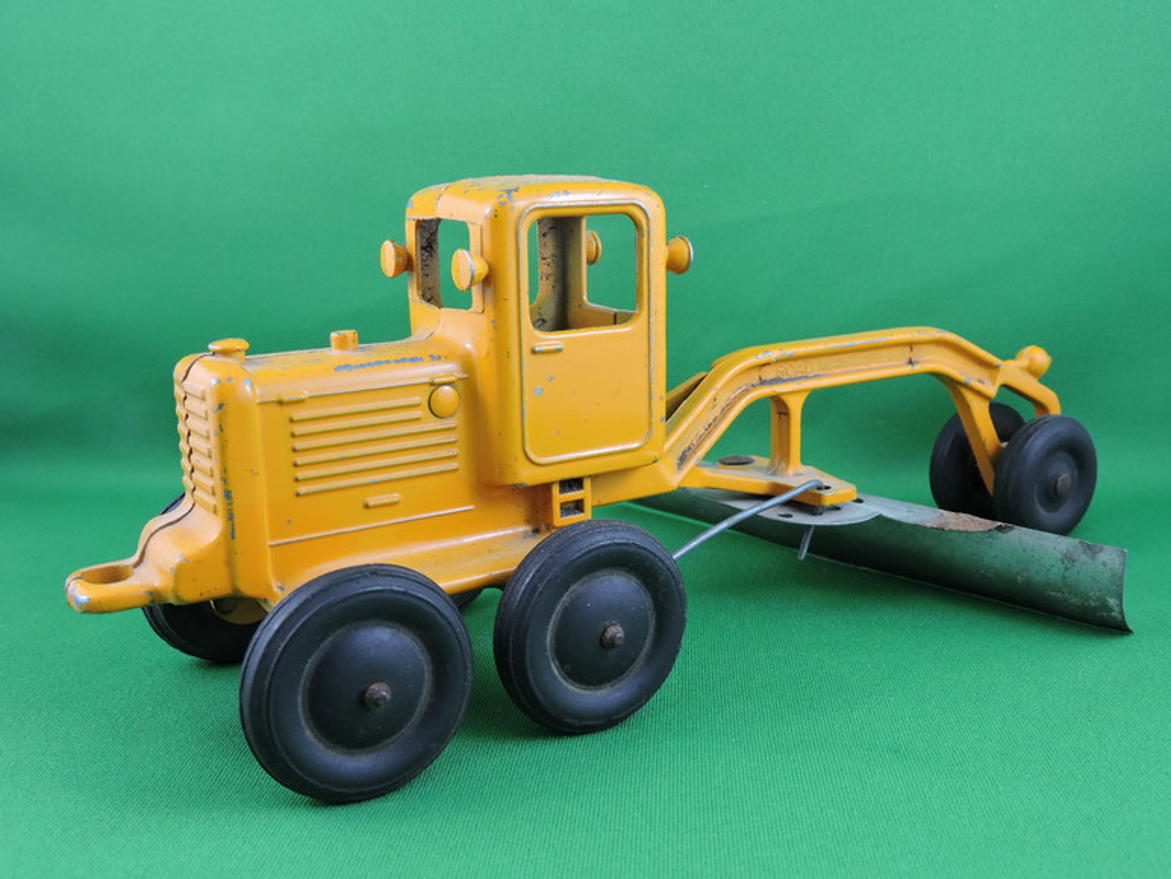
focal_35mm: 35
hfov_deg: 52.6
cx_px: 586
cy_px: 440
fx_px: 1184
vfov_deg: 40.7
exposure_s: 1/30
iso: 160
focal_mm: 6.3
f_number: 3.8
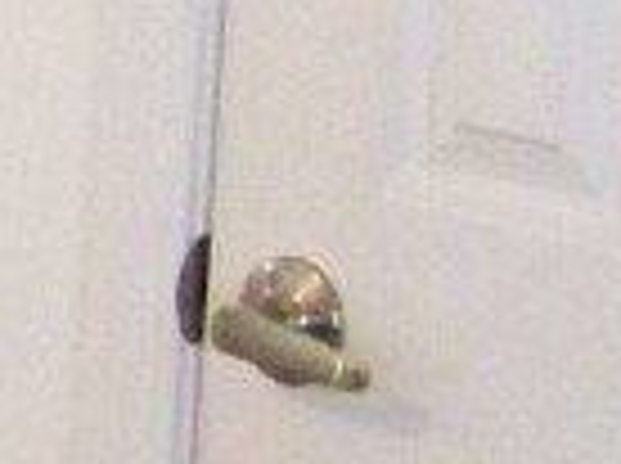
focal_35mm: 268
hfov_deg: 6.4
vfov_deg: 5.5
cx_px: -1593
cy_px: -221
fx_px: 4799
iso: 800
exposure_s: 1/30
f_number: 2.8
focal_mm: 5.85
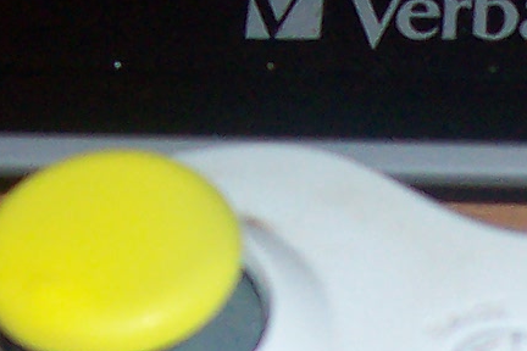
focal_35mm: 181
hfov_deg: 11.0
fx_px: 2649
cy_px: 672
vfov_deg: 7.3
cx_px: 744
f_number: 2.8
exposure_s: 1/60
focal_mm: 5.6
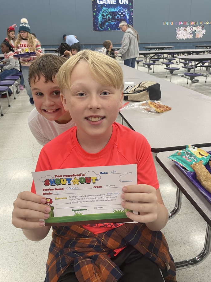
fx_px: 236
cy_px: 128
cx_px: 116
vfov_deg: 61.5
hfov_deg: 48.2
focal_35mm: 29
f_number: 1.6
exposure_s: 1/82
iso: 125
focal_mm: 4.2
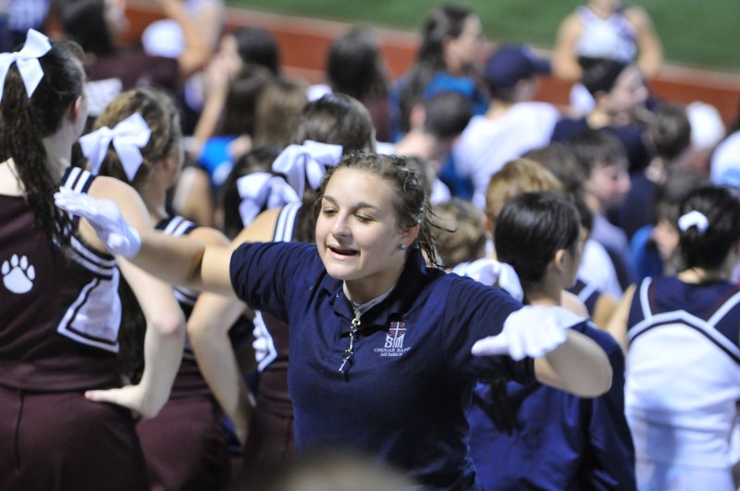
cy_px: 246
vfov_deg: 7.0
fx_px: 4003
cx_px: 370
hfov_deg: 10.6
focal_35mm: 195
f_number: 2.8
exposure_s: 1/80
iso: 1600
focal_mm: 130
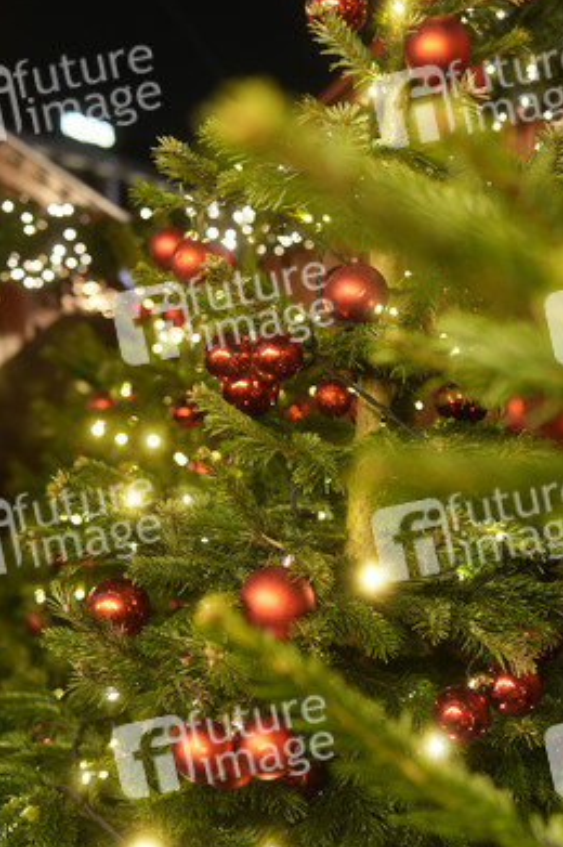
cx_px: 286
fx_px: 1081
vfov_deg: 42.8
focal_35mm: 46
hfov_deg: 29.2
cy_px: 422
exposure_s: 1/60
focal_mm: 30
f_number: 2
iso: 640
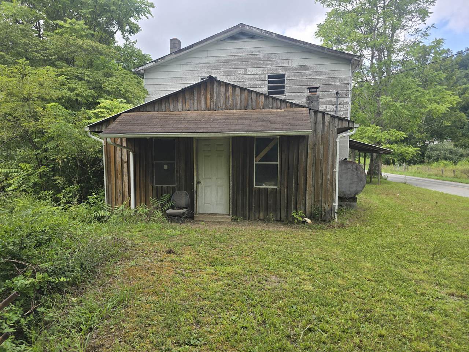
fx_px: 312
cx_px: 234
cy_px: 176
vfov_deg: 58.9
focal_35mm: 23
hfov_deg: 73.9
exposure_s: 1/371
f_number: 1.7
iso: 12
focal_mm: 6.3
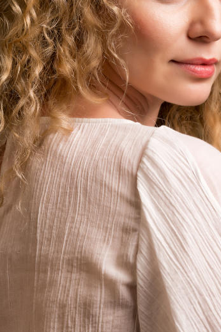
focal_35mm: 182
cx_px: 165
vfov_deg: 11.3
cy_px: 65
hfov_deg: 7.5
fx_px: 1676
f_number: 7.1
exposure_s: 1/200
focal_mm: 105
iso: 100
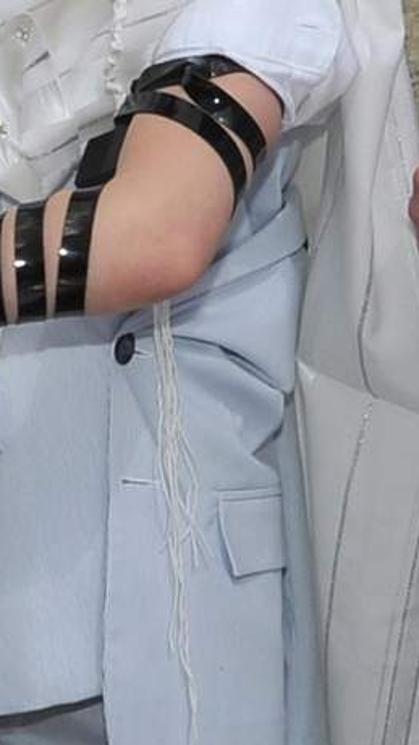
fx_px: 2763
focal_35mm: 140
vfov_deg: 14.7
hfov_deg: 8.6
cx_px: 10
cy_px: -226
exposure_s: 1/250
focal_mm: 24
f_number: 18
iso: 500
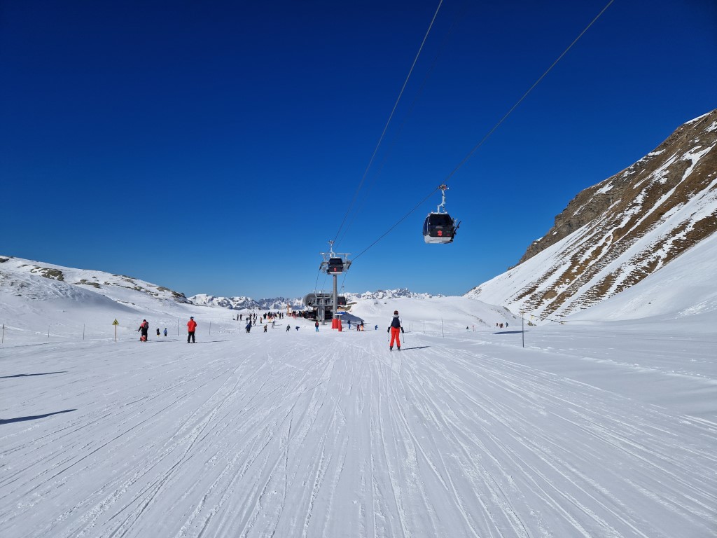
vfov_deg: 58.9
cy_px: 269
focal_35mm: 23
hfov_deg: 73.9
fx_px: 476
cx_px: 358
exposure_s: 1/5696
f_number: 1.8
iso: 50
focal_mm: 5.4
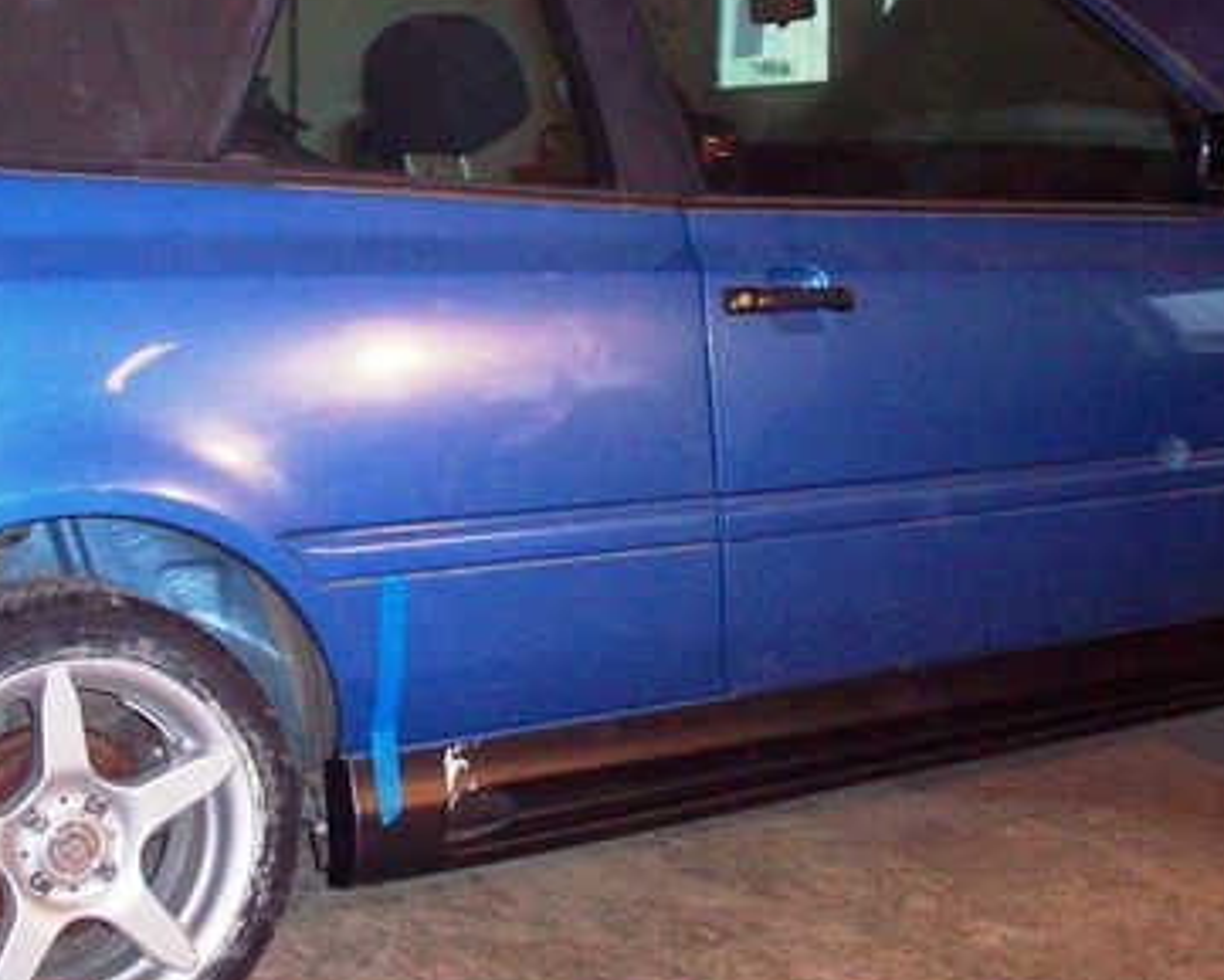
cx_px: 410
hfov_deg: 29.4
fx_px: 2319
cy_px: 488
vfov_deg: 23.9
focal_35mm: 64
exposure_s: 1/64
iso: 200
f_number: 2.8
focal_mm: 6.2
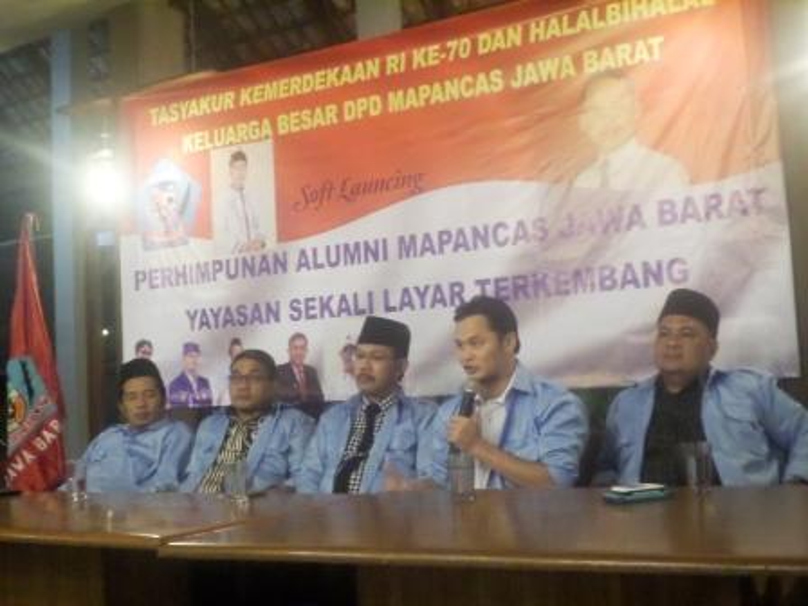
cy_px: 303
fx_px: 1004
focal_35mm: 43
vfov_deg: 33.6
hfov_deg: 43.9
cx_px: 404
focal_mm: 7.8
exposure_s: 1/10
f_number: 3.2
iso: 640
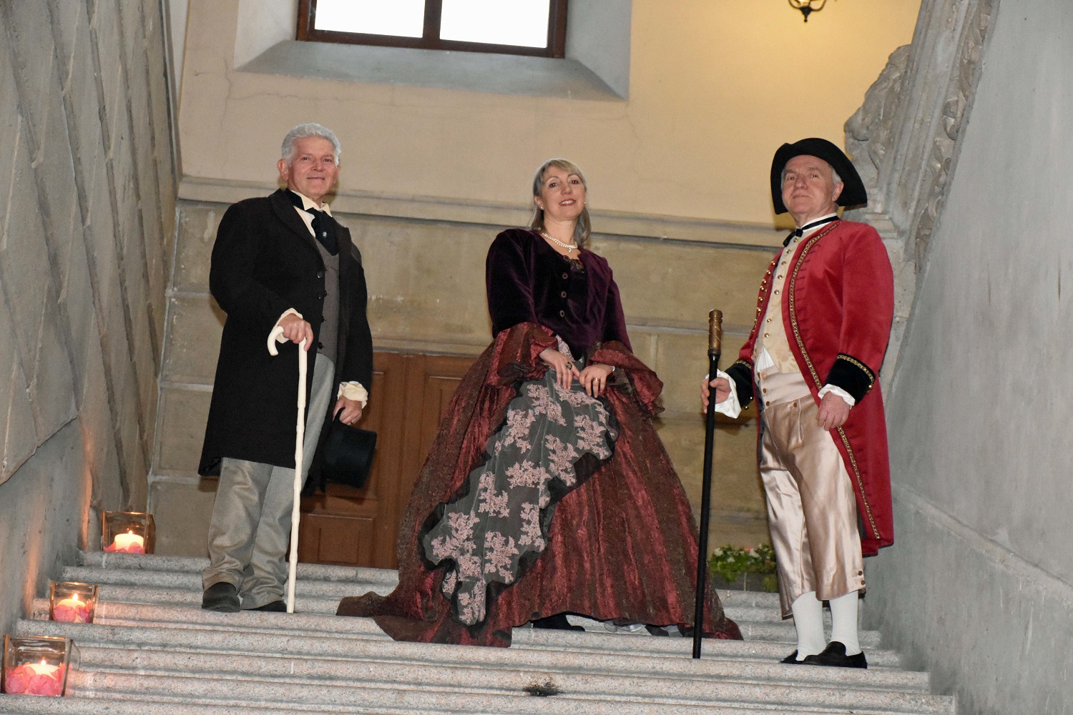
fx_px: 2951
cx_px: 536
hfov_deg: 20.6
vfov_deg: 13.8
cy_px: 358
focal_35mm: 99
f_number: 5
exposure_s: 1/60
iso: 6400
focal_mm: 66
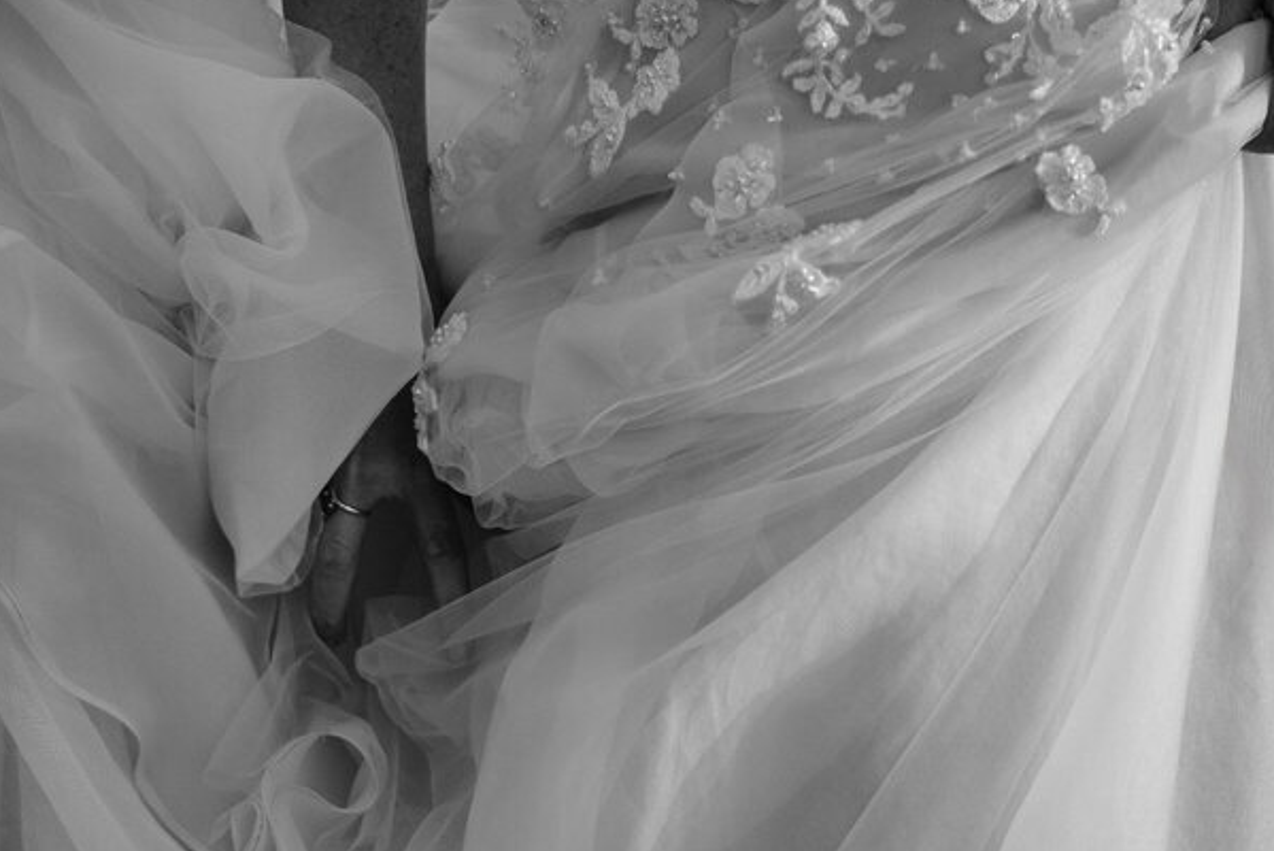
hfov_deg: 9.1
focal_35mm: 227
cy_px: 681
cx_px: 532
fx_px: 8037
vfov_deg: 6.1
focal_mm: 85
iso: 400
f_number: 1.8
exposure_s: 1/1600
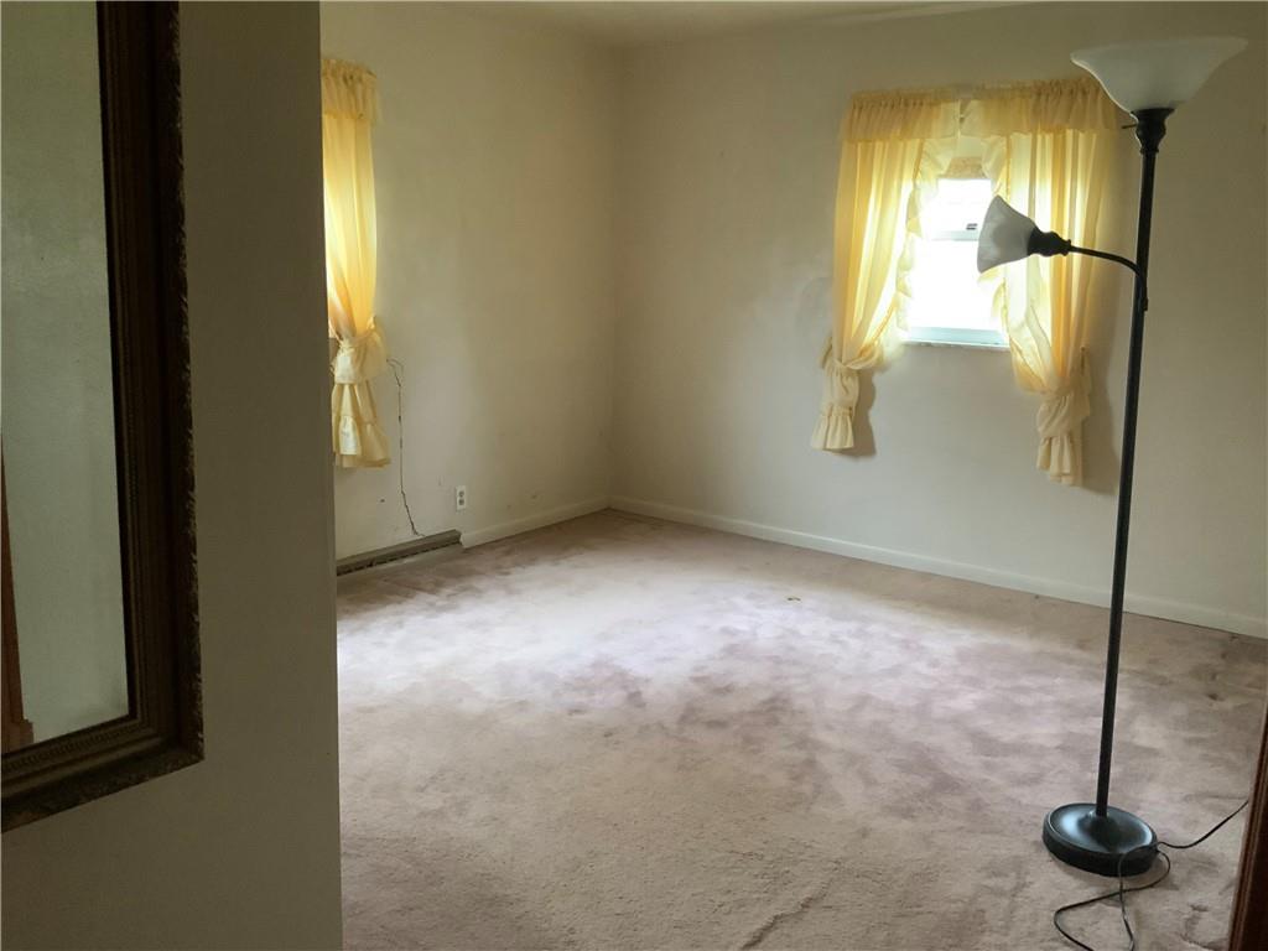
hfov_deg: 61.7
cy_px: 476
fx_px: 1062
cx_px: 634
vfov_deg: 48.2
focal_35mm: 29
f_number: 1.8
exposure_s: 1/41
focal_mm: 3
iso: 320
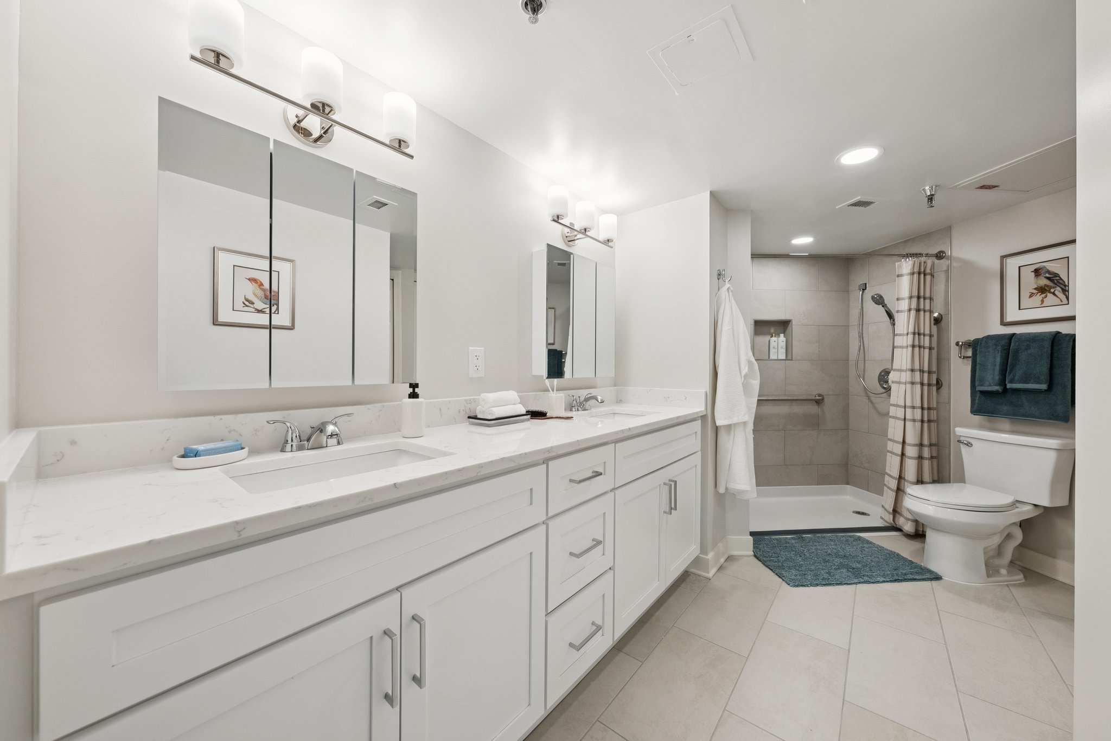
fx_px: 401
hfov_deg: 108.3
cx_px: 556
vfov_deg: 85.5
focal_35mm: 13
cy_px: 370
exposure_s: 1/125
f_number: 7.1
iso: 640
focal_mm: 13
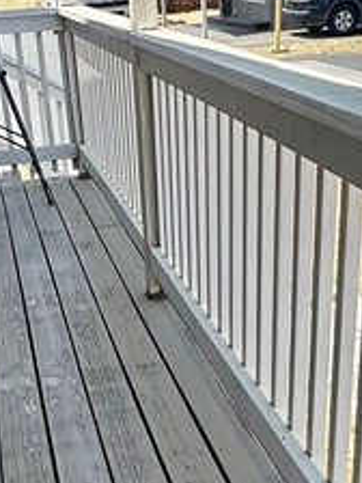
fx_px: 892
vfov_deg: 29.5
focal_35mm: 64
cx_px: 144
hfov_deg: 22.9
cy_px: 397
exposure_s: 1/716
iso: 40
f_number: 2.2
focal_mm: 2.22
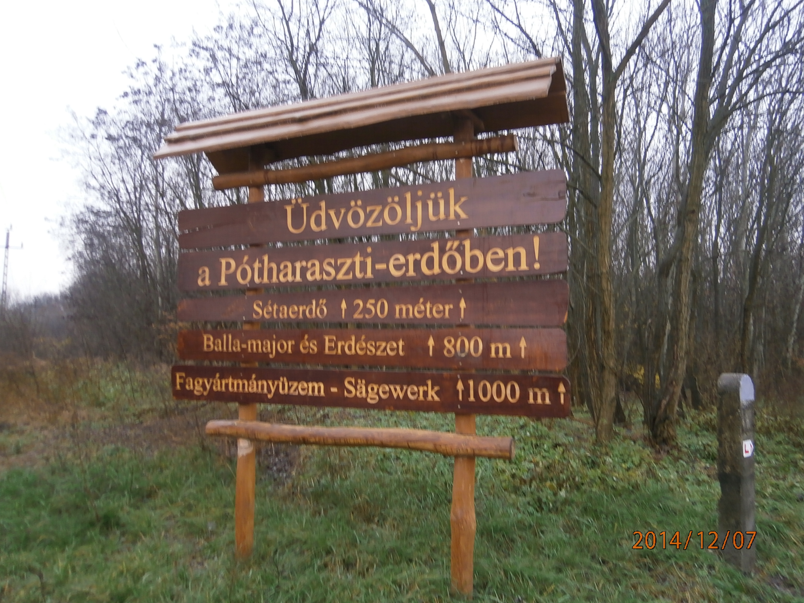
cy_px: 302
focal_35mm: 26
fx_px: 604
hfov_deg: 67.3
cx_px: 402
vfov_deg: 53.1
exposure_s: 1/40
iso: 80
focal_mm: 4.7
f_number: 2.8
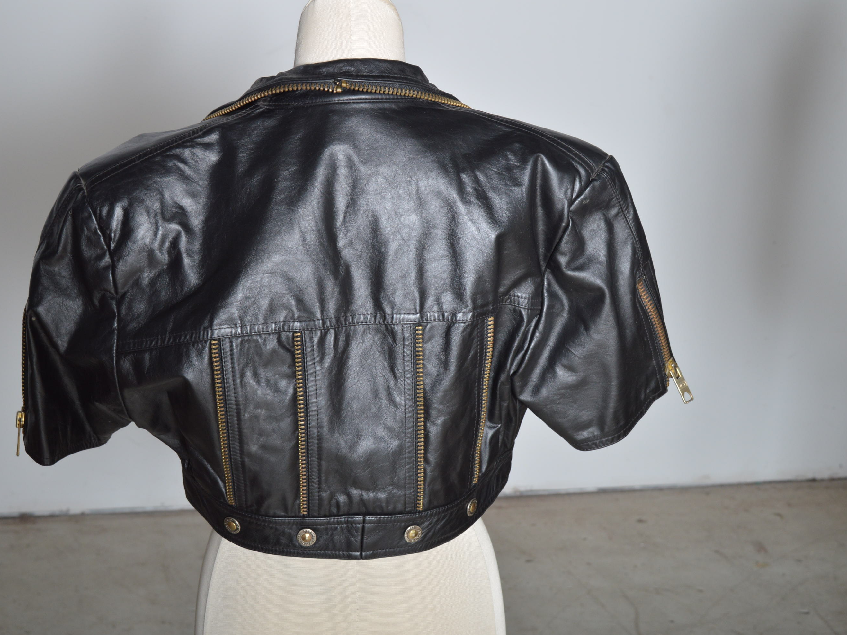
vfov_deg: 25.4
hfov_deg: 33.4
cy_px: 315
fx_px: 1408
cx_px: 372
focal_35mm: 58
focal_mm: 35
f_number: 9
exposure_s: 1/200
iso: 400
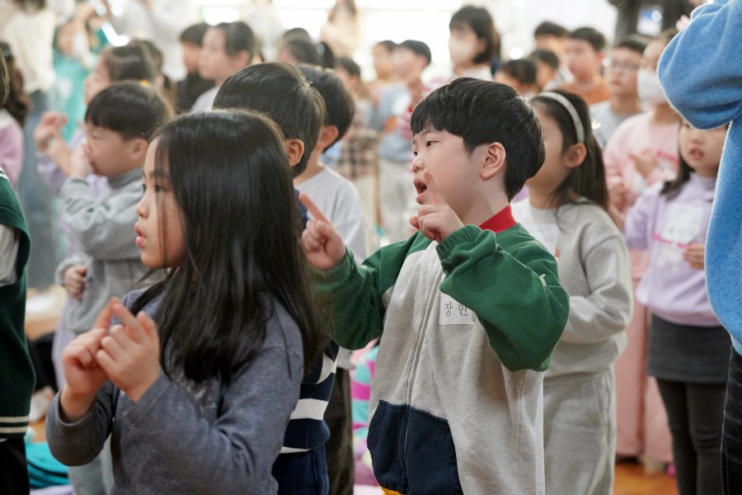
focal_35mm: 80
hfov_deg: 25.4
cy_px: 248
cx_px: 371
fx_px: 1649
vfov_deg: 17.1
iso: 3200
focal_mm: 80
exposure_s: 1/160
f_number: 4
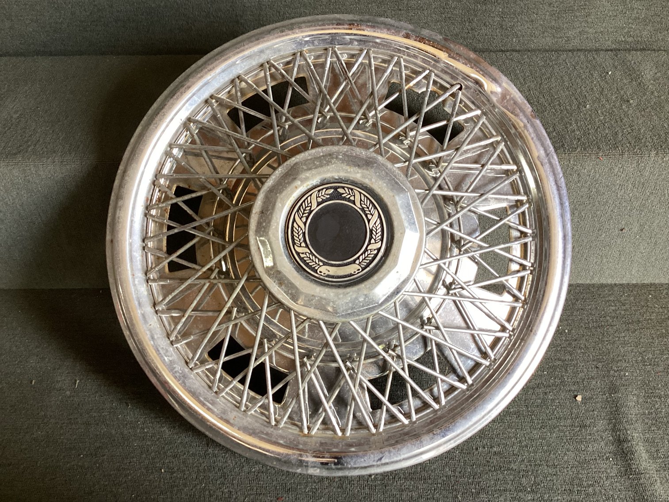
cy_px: 251
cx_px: 334
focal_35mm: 31
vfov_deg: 45.4
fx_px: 599
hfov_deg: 58.3
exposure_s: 1/50
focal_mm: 3.3
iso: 125
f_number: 2.4
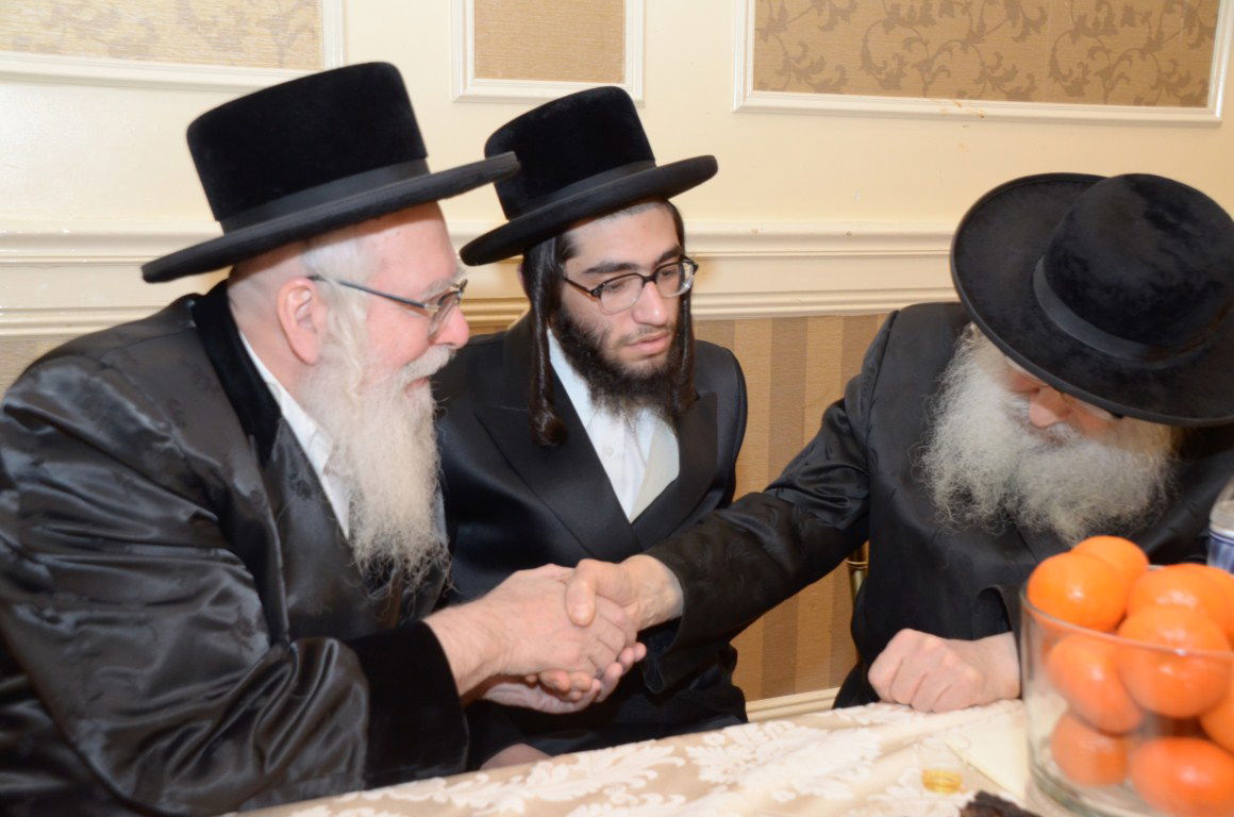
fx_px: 1385
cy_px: 408
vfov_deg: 32.9
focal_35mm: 40
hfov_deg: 48.0
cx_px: 617
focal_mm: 27
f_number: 5.6
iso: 800
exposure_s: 1/125
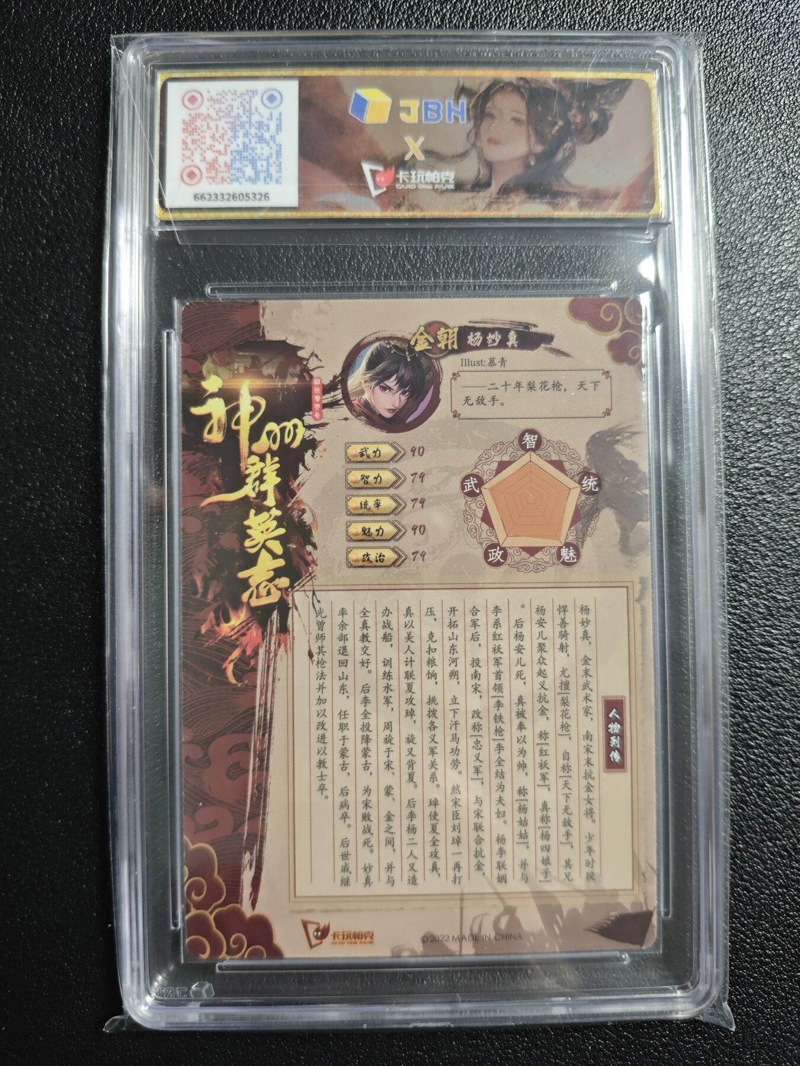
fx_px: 801
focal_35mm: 26
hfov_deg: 53.1
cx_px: 400
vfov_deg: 67.3
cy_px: 533
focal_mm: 4.94
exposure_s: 1/100
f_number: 1.5
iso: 500
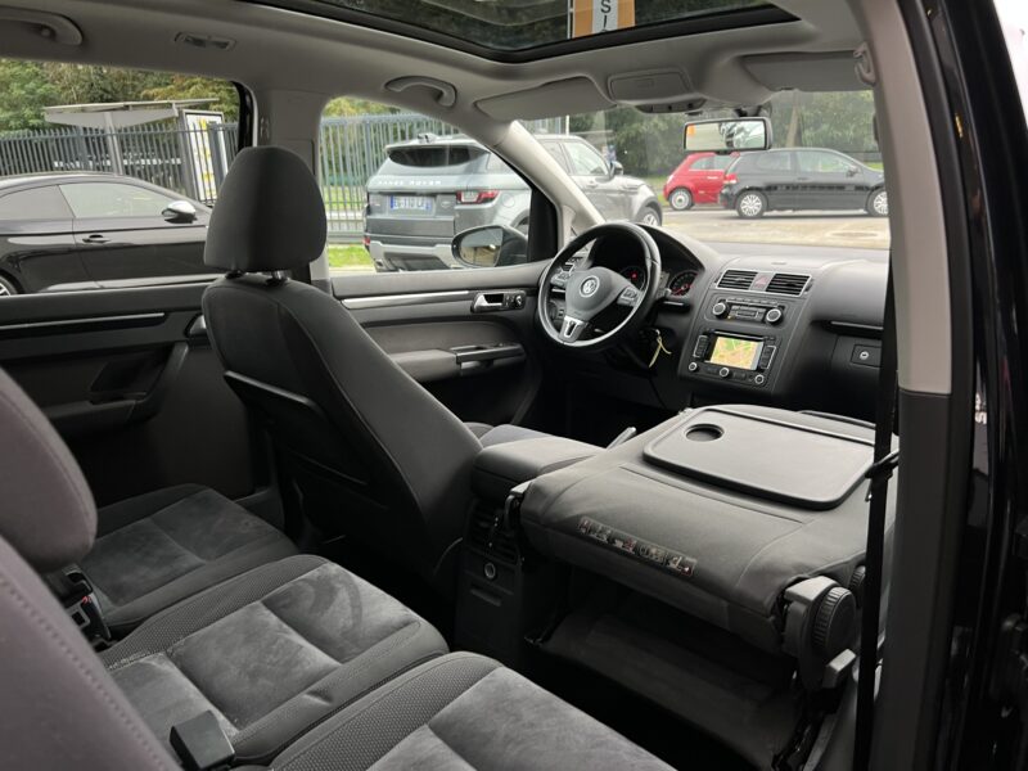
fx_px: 772
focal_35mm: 26
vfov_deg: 53.1
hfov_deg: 67.3
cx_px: 514
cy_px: 386
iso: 100
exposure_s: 1/50
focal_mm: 5.7
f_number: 1.5
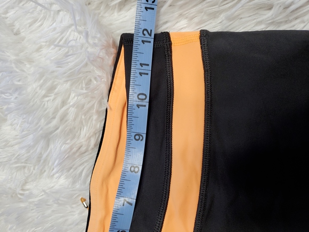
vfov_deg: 53.1
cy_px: 116
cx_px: 154
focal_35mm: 26
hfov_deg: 67.3
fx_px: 232
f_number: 1.5
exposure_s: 1/120
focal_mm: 4.3
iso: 80
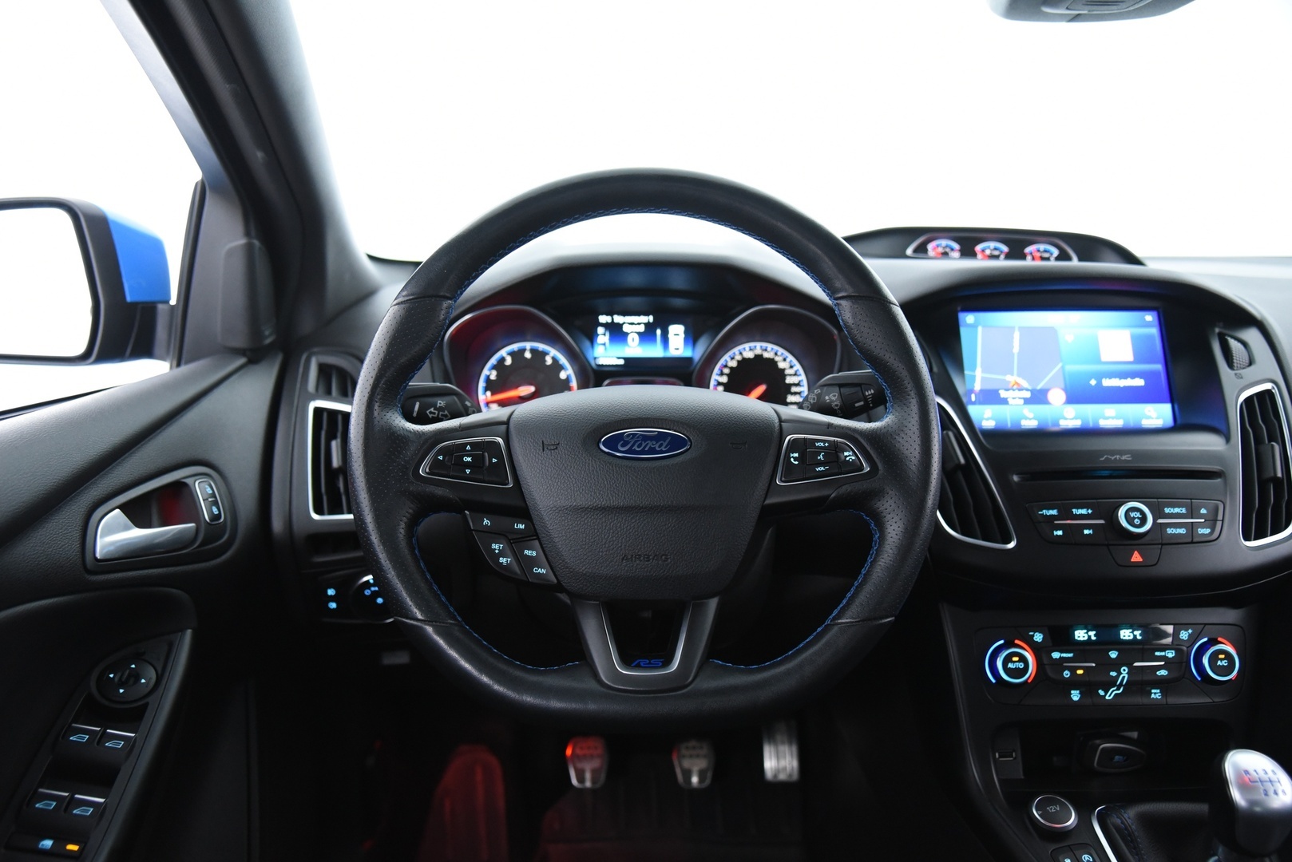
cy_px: 431
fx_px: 1077
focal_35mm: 30
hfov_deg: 61.9
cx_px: 646
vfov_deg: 43.6
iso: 4000
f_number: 4
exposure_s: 1/20
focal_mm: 30
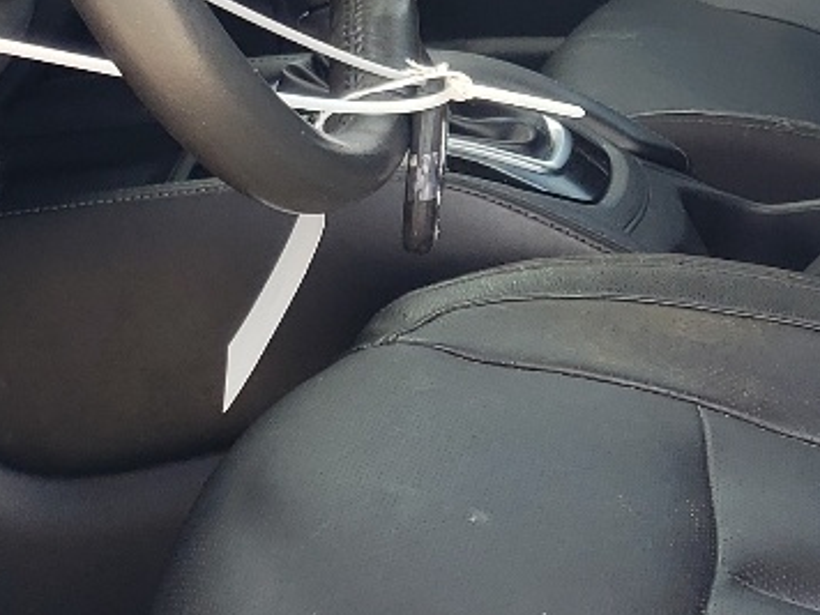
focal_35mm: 117
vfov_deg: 12.5
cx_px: 689
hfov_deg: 16.7
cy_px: 14
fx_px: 2772
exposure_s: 1/345
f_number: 1.5
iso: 50
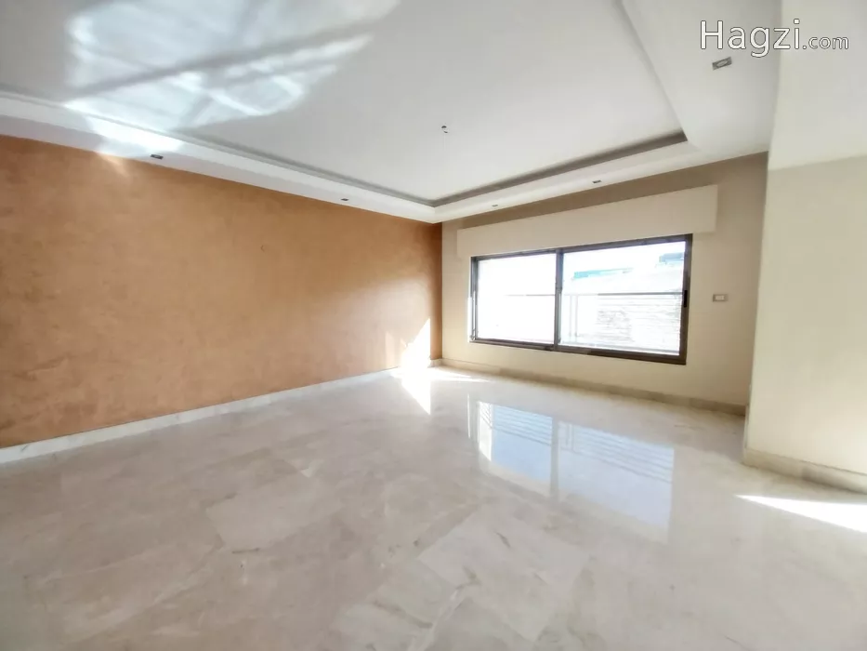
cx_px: 434
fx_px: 326
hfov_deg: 106.2
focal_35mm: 13
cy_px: 326
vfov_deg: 89.9
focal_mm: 1.3
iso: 100
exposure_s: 1/60
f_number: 2.2
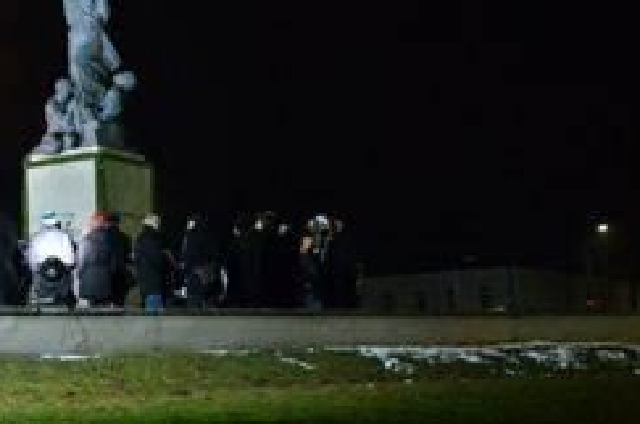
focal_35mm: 72
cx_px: 82
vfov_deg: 18.8
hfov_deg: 27.3
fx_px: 1277
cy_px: 180
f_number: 5
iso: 5000
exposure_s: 1/100
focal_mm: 26
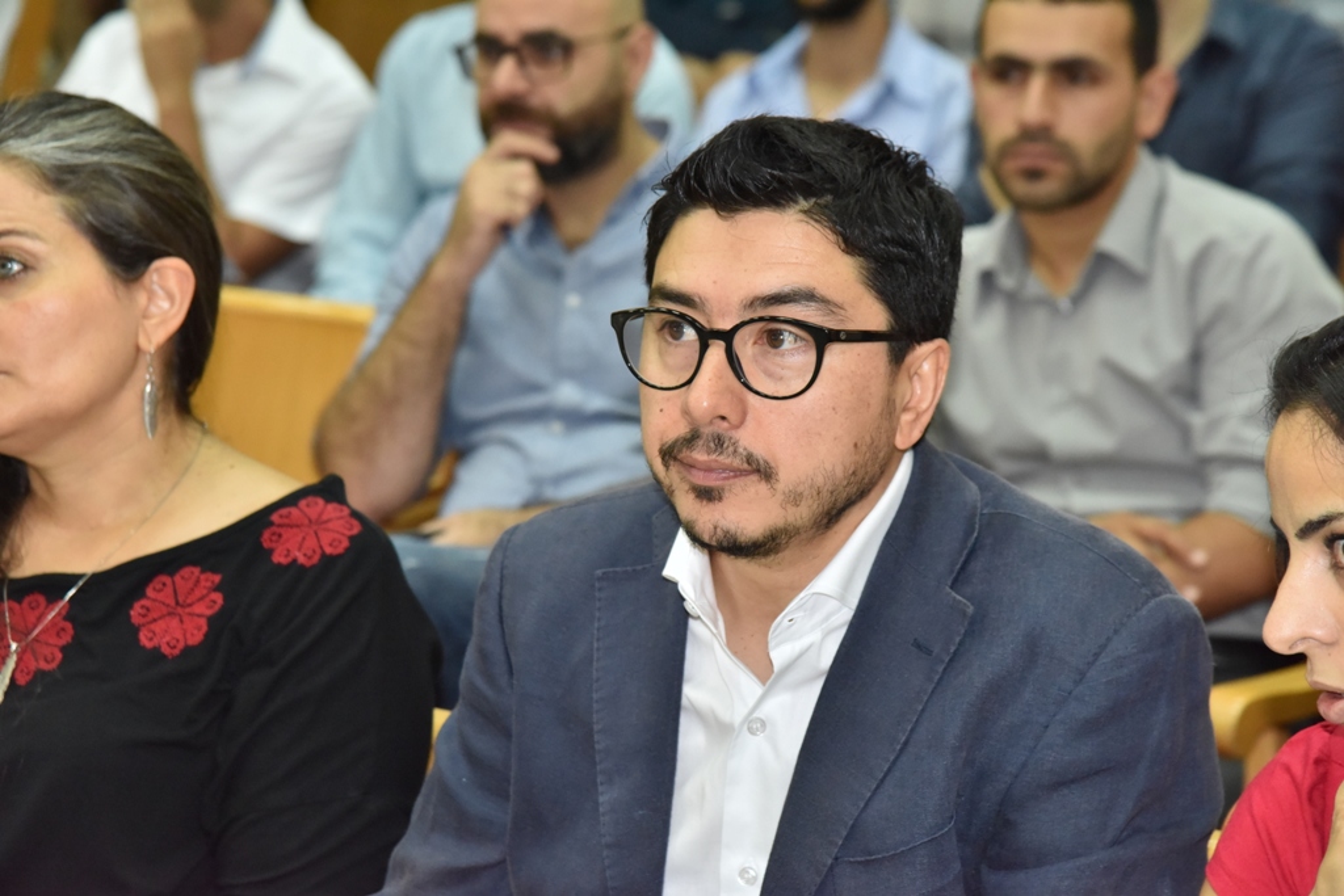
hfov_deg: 17.1
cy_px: 448
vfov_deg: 11.4
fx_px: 4480
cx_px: 672
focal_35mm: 120
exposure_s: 1/125
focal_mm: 120
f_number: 6.3
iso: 2500
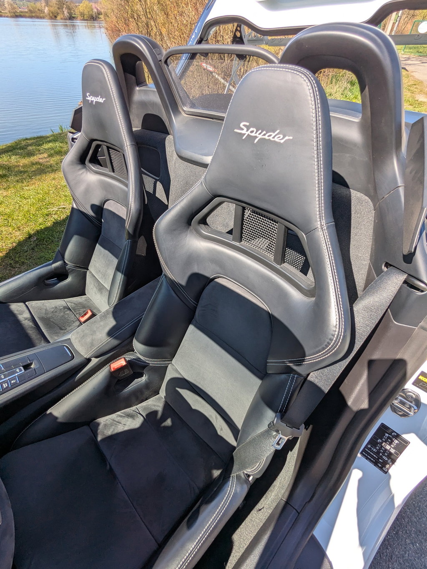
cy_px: 284
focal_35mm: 16
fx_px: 263
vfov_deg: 94.5
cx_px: 214
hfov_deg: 78.1
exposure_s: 1/474
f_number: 2.2
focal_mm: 2.35
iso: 41
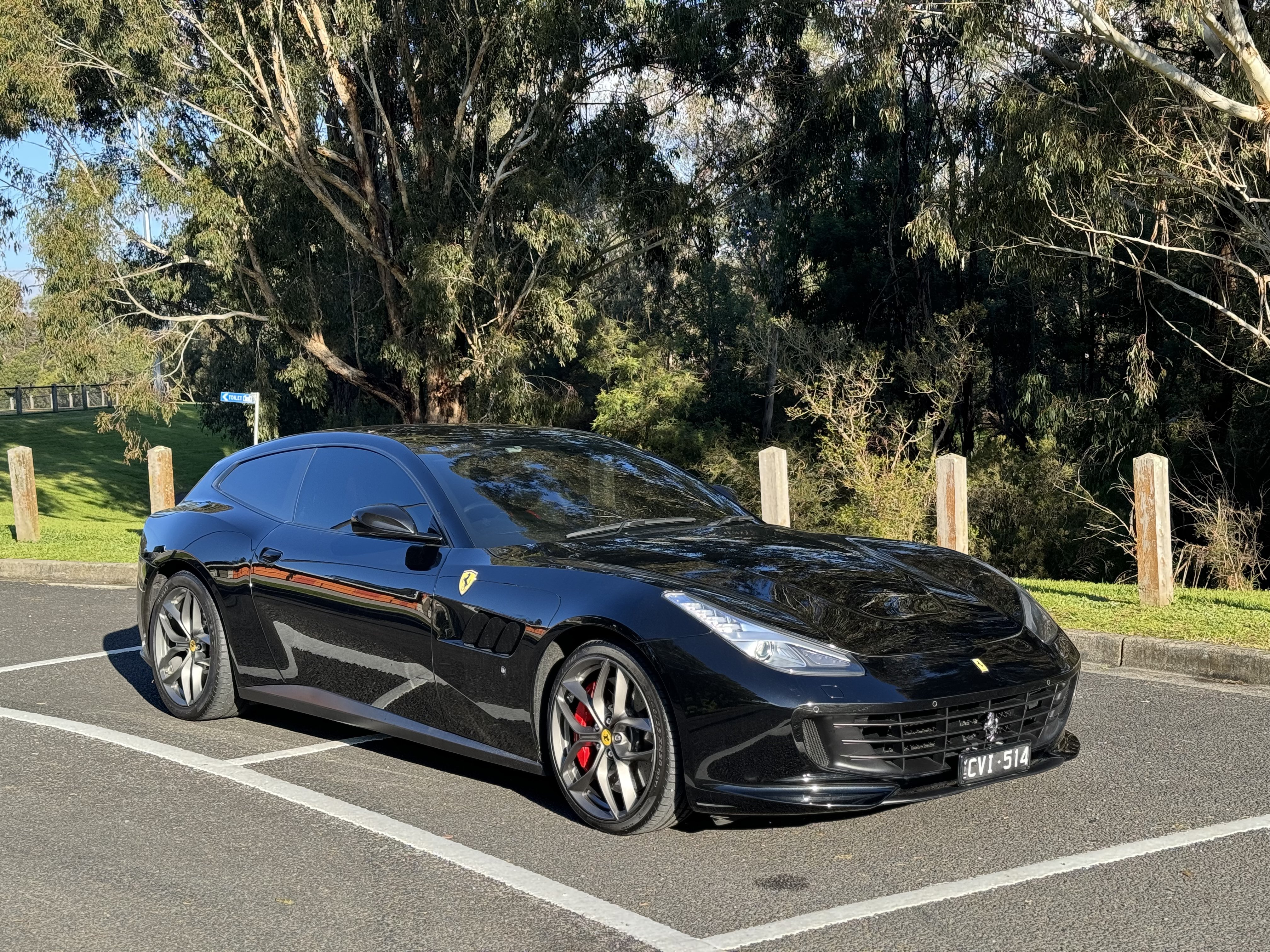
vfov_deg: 30.3
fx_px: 1761
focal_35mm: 48
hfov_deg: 39.7
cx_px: 635
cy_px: 476
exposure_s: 1/664
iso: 64
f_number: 1.78
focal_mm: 6.76
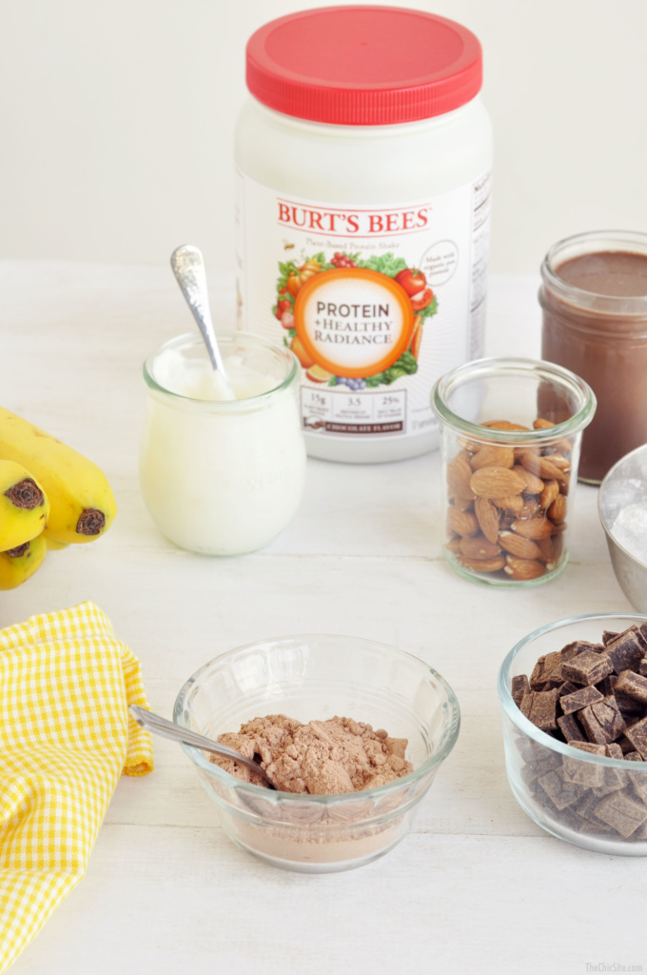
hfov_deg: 18.1
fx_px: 2027
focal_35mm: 75
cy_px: 488
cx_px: 324
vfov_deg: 27.0
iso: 200
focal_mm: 50
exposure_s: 1/50
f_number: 5.6
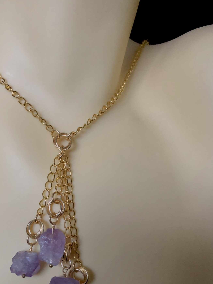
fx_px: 336
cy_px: 191
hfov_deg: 34.8
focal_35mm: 41
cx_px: 71
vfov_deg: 45.0
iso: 80
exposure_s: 1/4
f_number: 1.8
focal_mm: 3.99
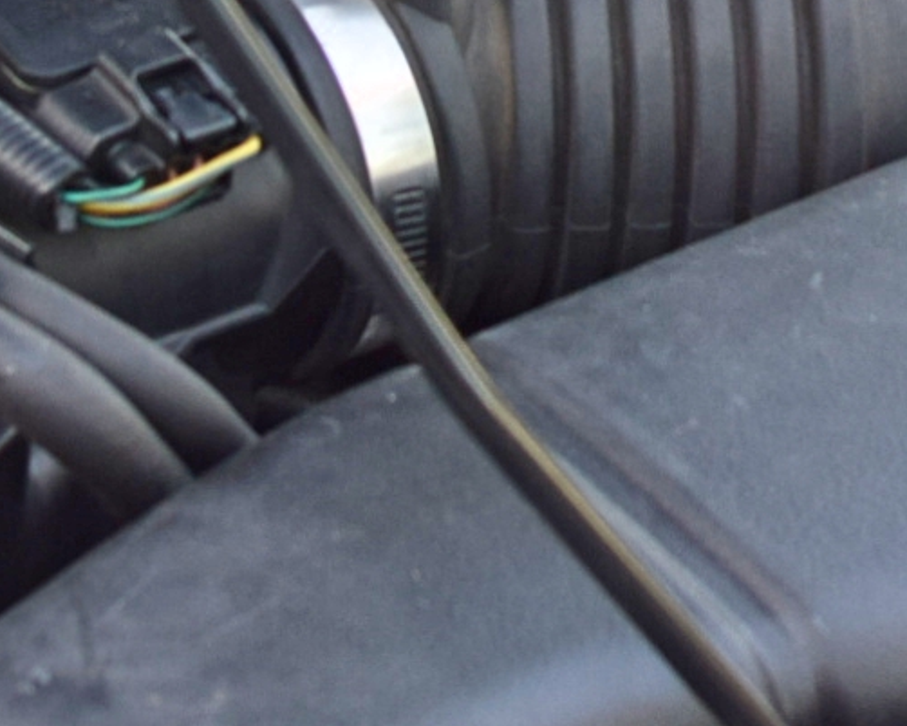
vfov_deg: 5.2
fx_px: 7890
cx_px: 669
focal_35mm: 294
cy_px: -502
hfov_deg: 6.6
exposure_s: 1/80
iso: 400
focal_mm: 35
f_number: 4.5
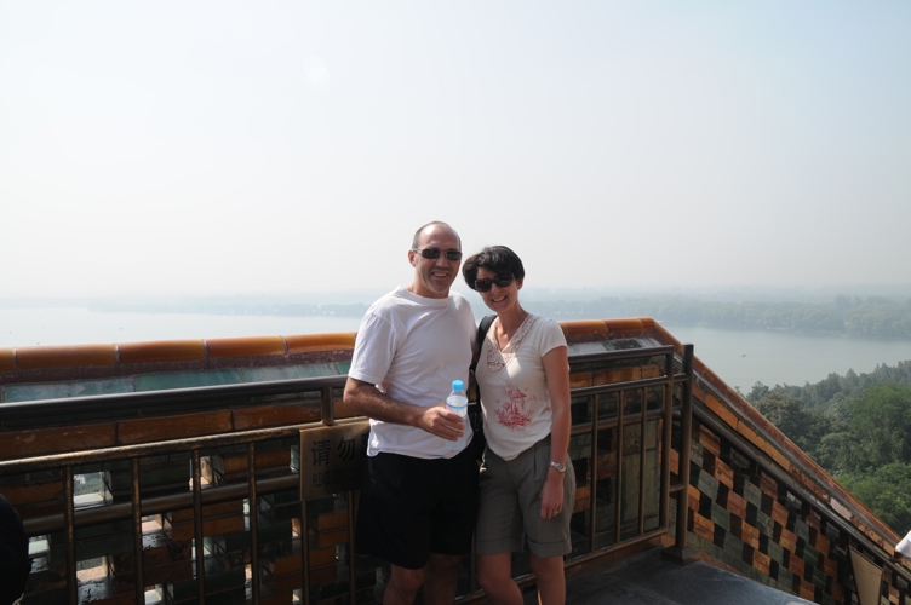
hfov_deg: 70.5
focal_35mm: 26
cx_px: 456
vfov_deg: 50.3
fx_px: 645
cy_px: 302
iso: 200
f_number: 8
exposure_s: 1/250
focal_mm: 17
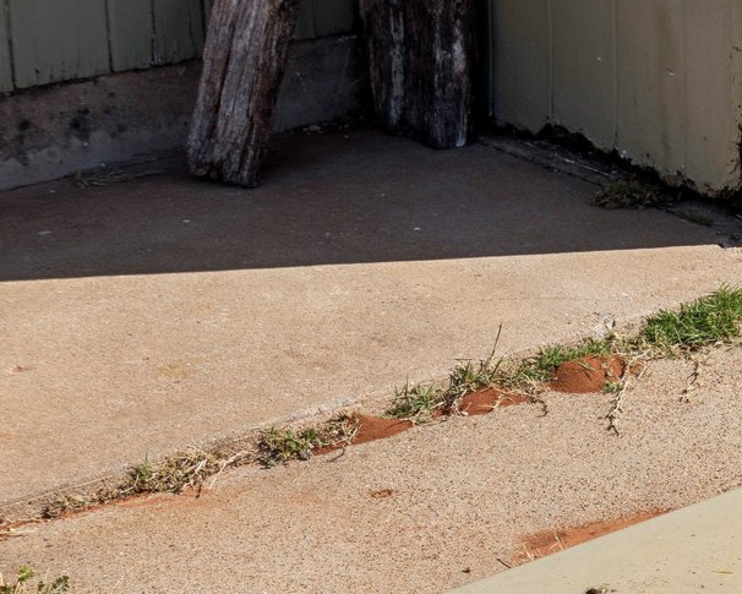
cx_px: 1205
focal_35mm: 111
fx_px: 2438
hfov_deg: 15.5
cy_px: 588
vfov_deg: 13.7
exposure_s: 1/1000
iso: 200
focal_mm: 35
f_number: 7.1
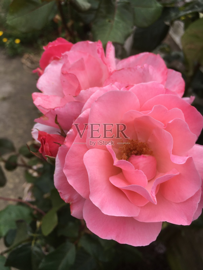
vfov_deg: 61.7
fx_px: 227
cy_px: 135
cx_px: 102
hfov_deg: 48.2
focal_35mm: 29
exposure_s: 1/950
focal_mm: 4.15
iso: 25
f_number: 2.2
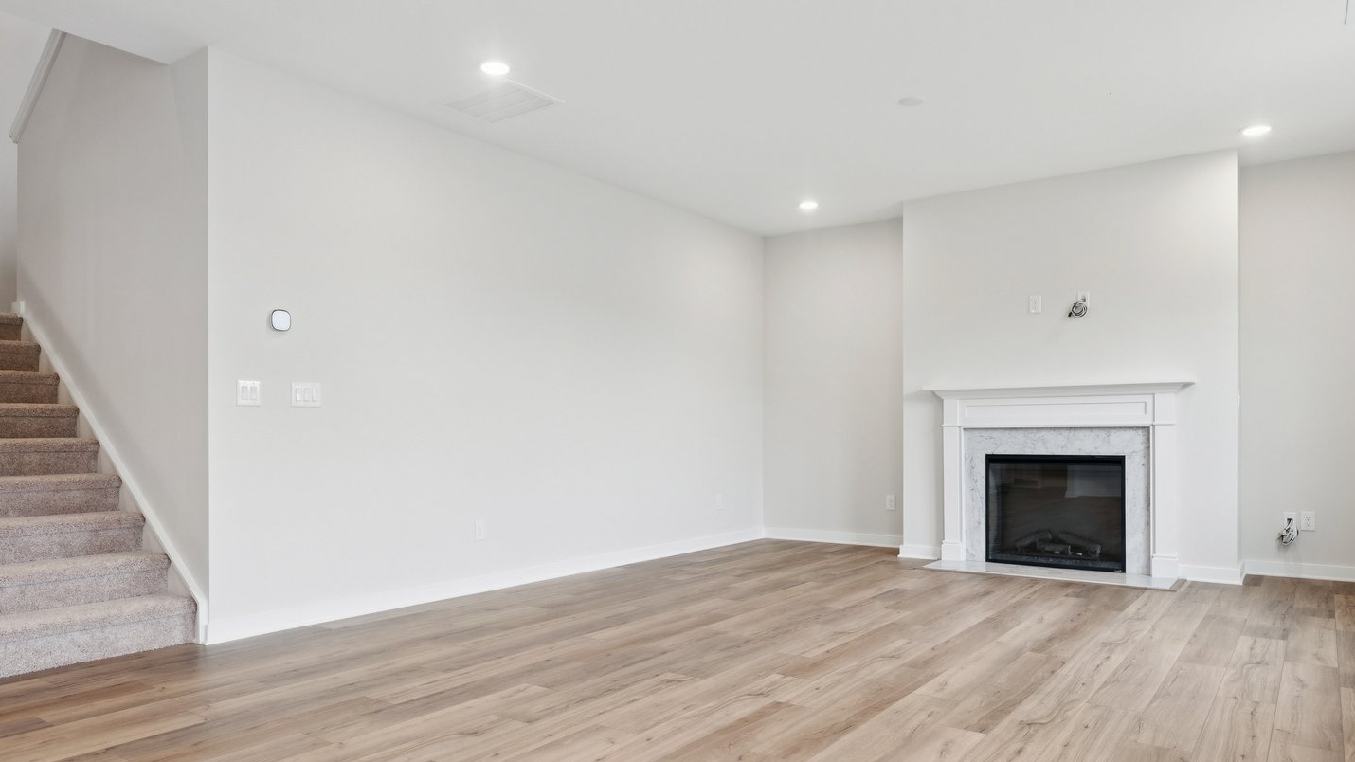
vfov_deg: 47.6
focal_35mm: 24
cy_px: 419
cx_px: 636
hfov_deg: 76.2
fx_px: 862
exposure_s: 1/40
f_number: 8
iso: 640
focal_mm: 16
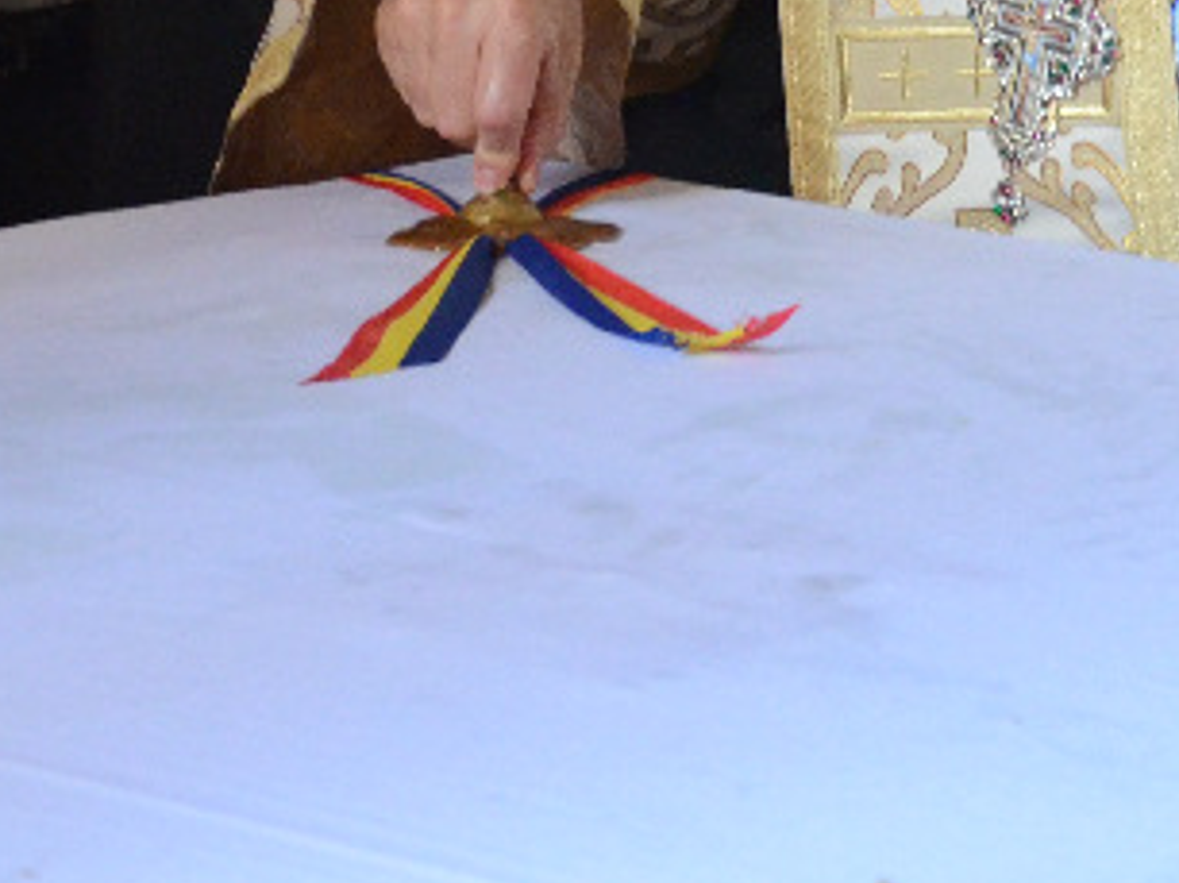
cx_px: 536
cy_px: -632
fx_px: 6160
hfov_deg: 10.9
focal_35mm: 181
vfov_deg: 8.0
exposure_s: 1/100
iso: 2500
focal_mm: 32
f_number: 4.5
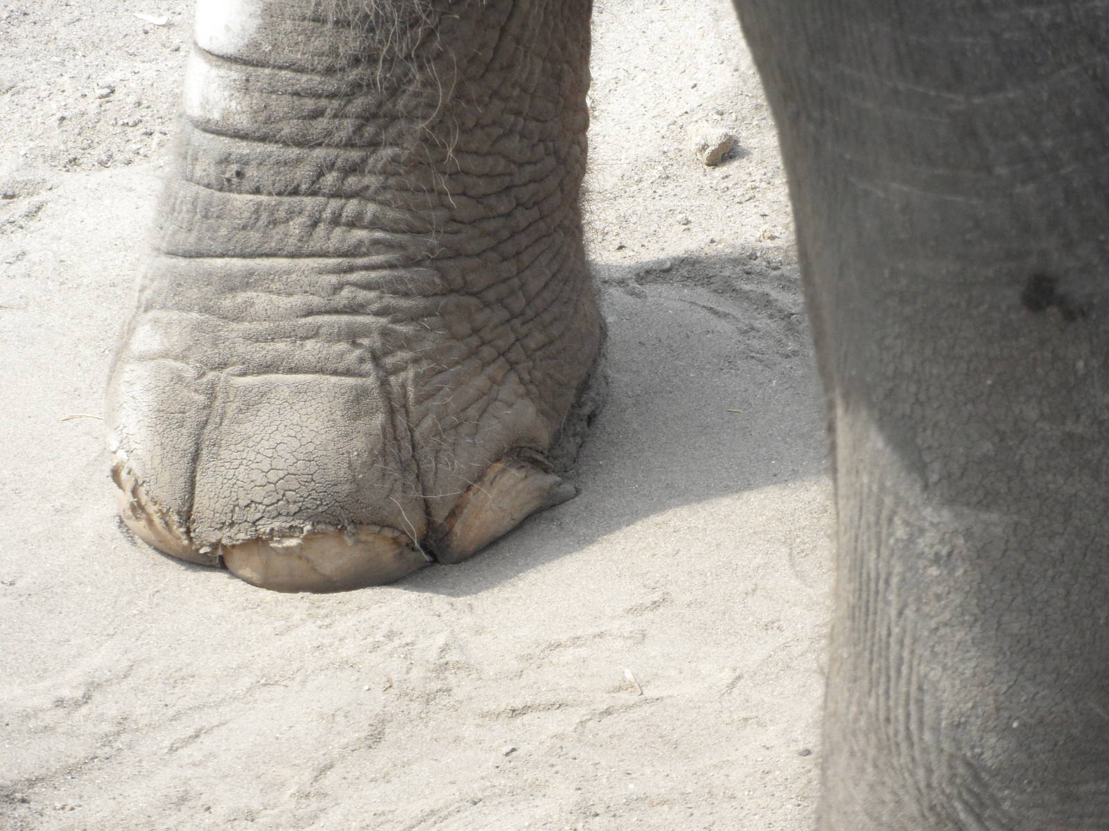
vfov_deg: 4.1
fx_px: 11533
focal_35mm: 360
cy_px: 416
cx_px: 554
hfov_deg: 5.5
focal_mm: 58.5
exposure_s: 1/250
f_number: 5.8
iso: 200
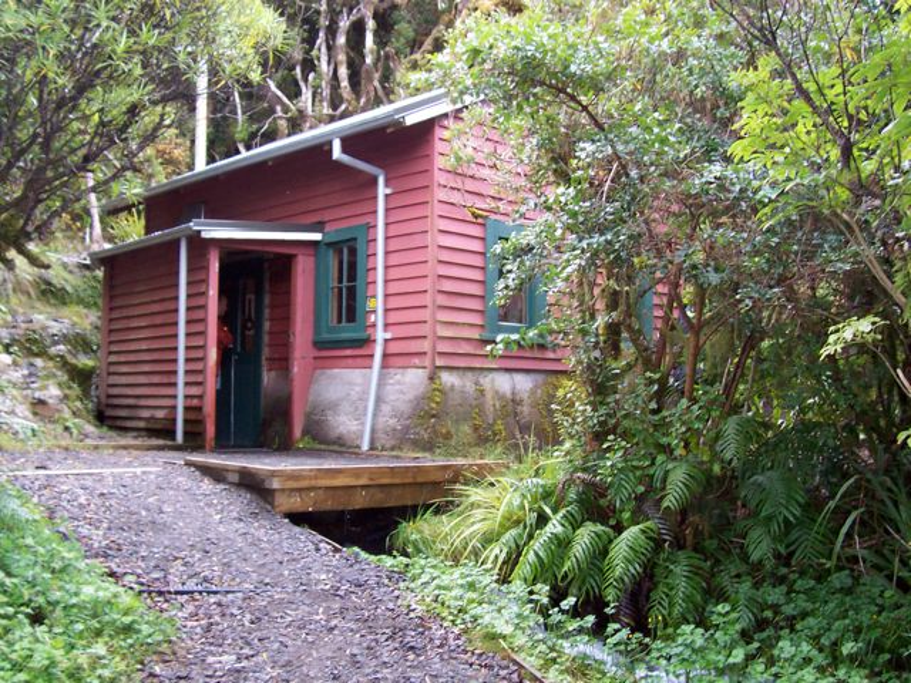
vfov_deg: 38.7
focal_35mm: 37
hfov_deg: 50.1
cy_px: 342
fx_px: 974
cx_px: 456
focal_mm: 5.6
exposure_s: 1/60
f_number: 2.8
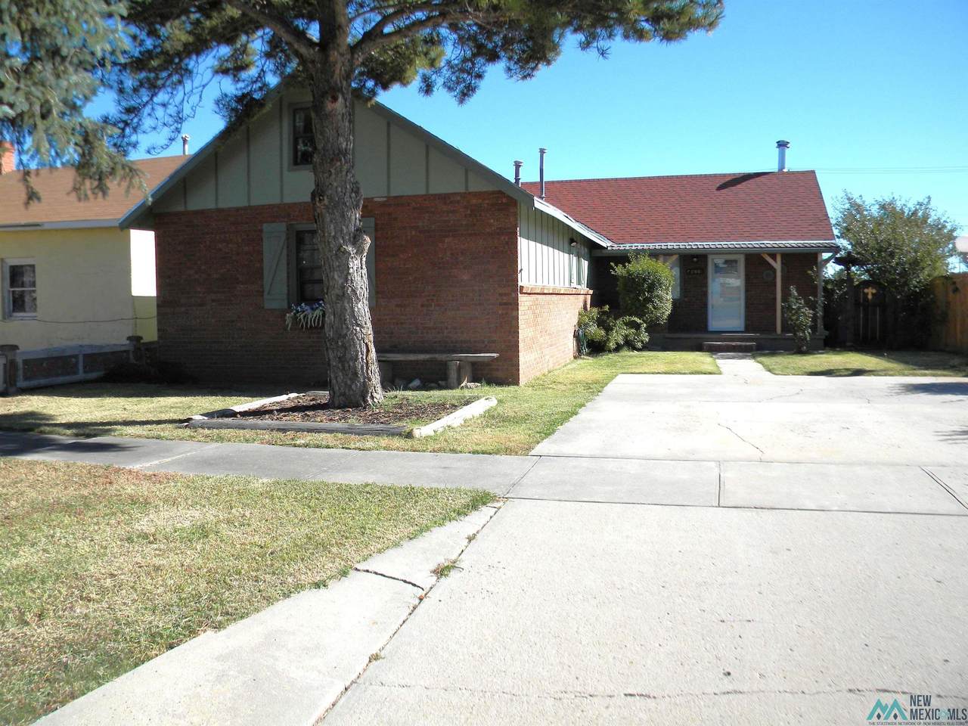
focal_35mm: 28
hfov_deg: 63.4
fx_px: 783
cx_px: 484
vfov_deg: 49.7
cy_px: 363
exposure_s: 1/692
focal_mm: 5
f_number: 3.5
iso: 80
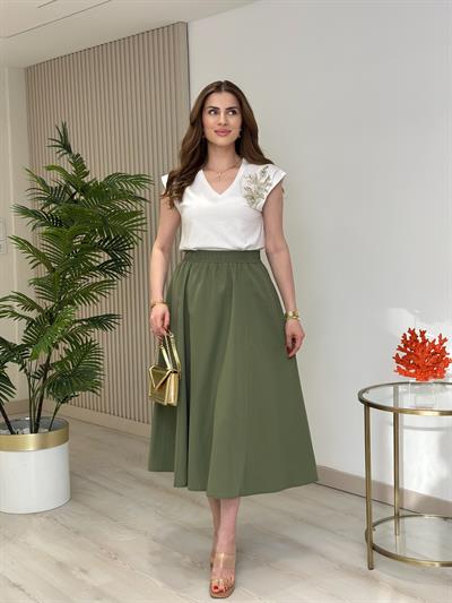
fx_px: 835
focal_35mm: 48
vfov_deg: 39.6
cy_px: 302
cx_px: 226
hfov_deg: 30.3
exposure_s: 1/317
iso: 80
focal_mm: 6.86
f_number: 1.78
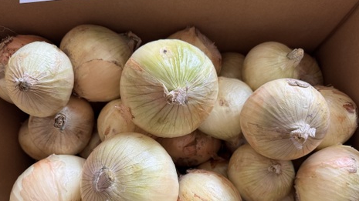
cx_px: 177
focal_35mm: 27
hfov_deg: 69.9
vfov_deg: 42.2
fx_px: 257
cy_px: 135
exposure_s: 1/121
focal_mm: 6.76
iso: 160
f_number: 1.78
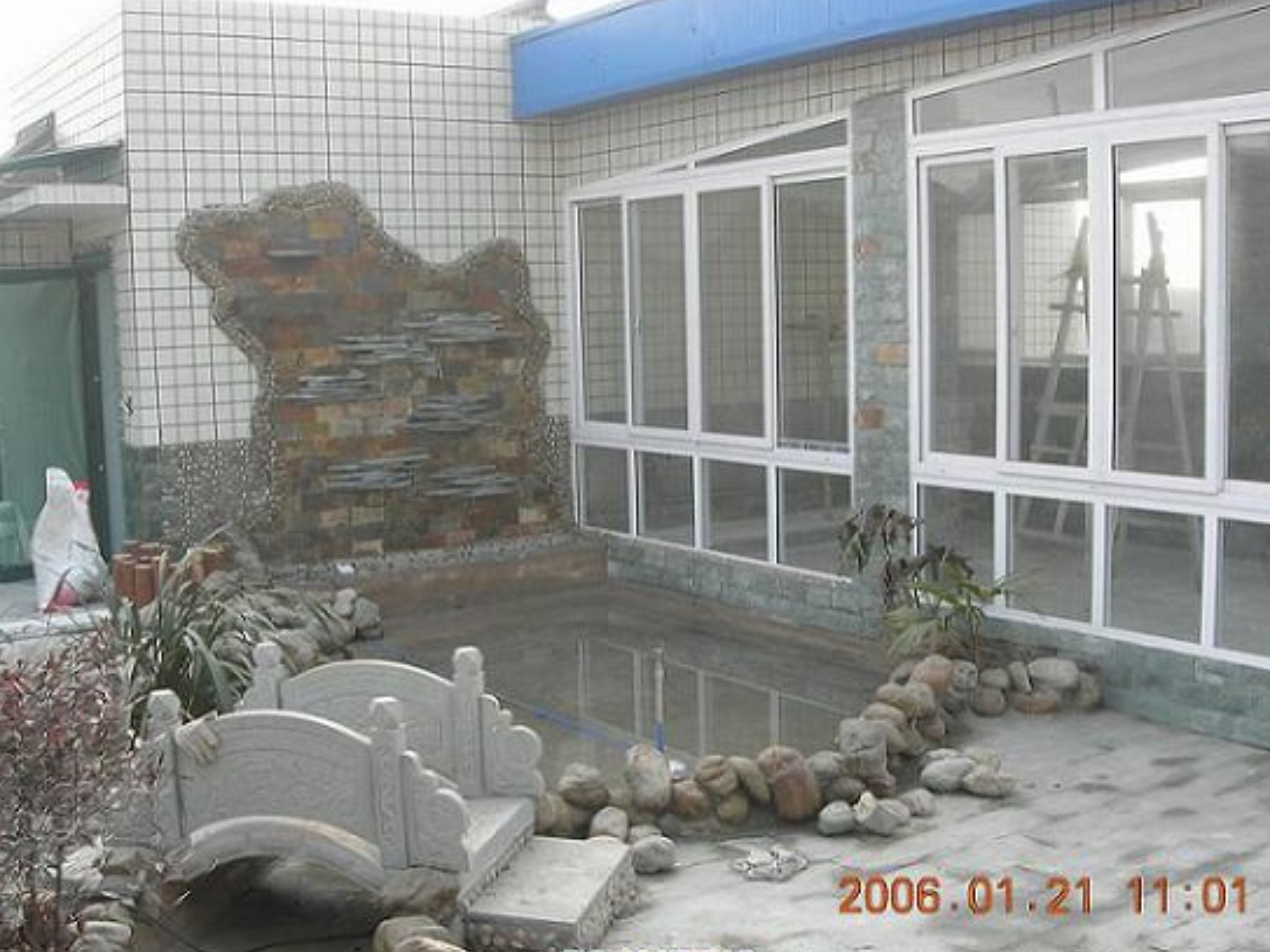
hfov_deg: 44.8
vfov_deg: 34.3
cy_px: 480
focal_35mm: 42
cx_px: 636
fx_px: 1541
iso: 64
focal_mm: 7.8
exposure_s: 1/155
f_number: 4.8
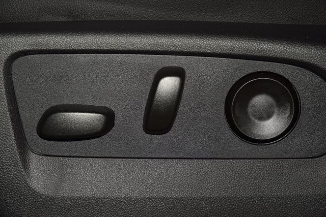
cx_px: 163
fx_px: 951
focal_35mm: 105
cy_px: 108
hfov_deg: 19.5
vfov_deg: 13.0
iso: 100
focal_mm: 70
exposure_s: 1/125
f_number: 8
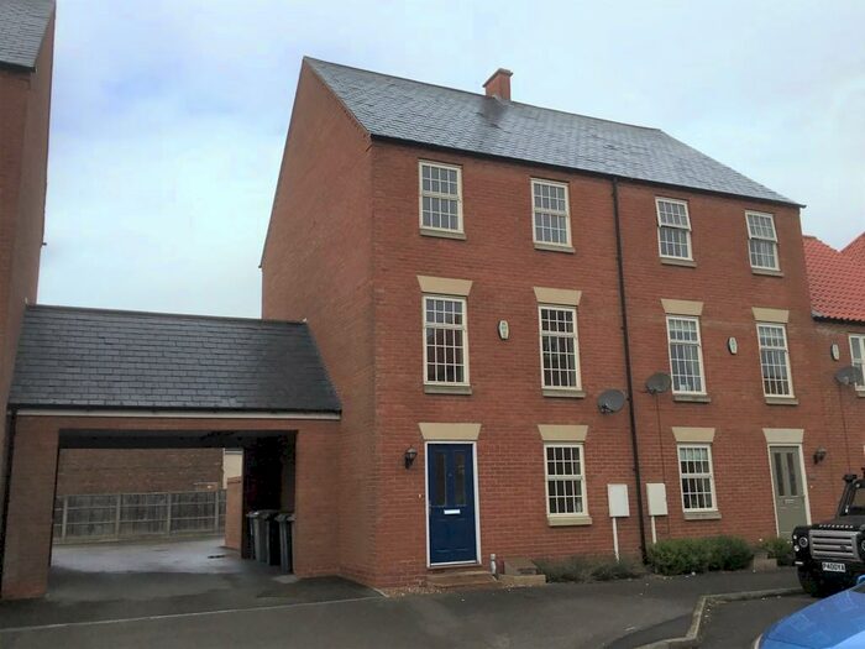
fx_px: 775
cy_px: 324
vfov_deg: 45.4
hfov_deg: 58.4
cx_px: 432
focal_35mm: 31
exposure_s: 1/959
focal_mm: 3.3
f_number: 2.4
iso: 25
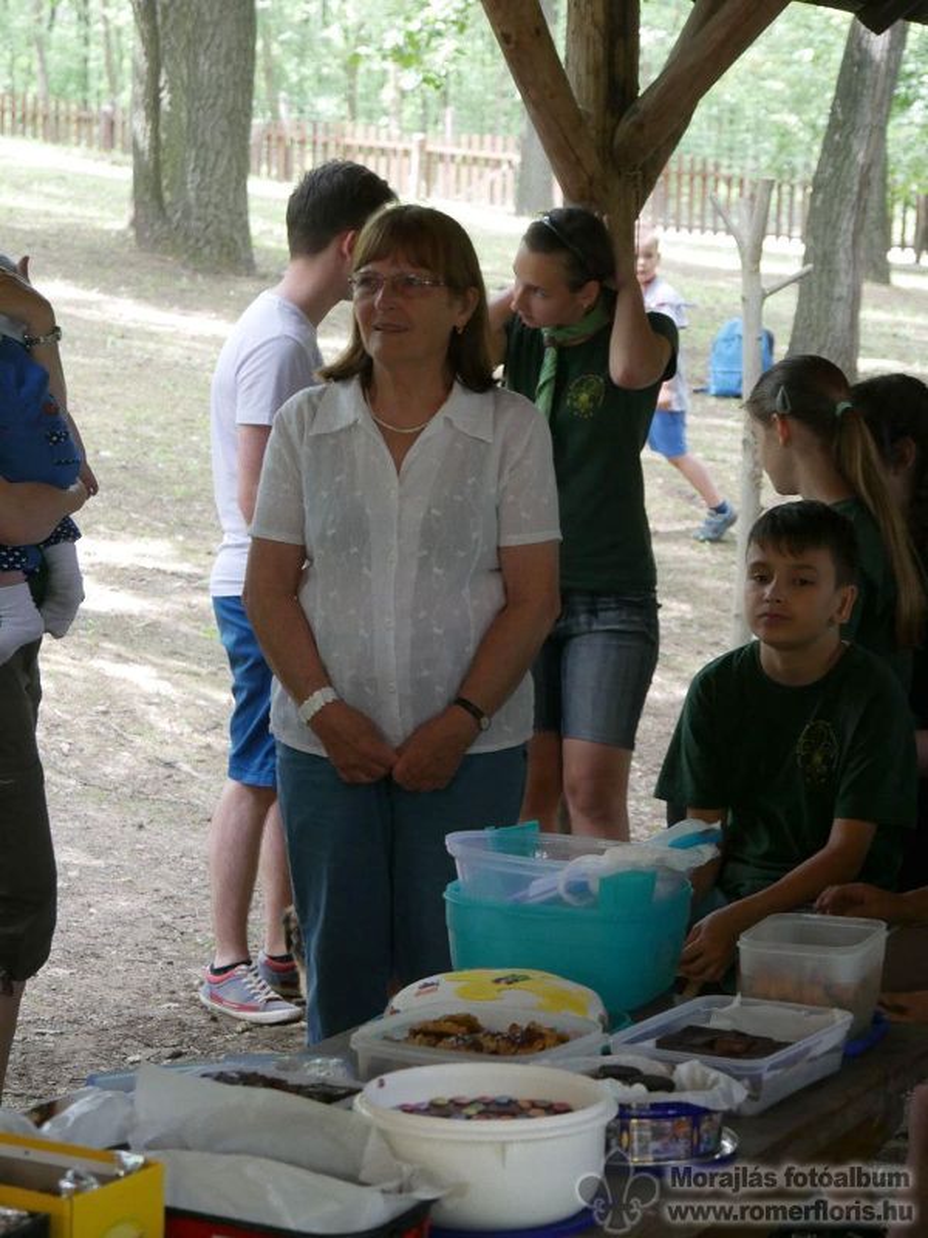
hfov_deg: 16.1
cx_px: 464
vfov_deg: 21.3
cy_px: 619
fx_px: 3288
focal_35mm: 92
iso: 1000
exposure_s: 1/100
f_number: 4.9
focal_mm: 46
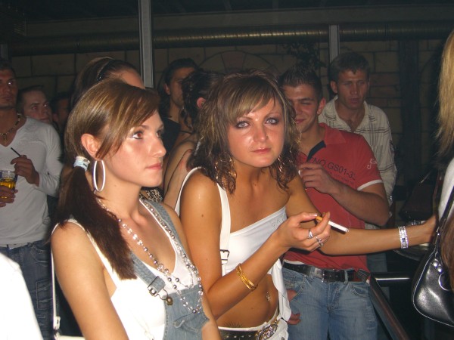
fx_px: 603
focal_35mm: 46
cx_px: 227
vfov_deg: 31.5
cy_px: 170
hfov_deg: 41.2
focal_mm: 9.5
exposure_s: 1/60
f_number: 3.1
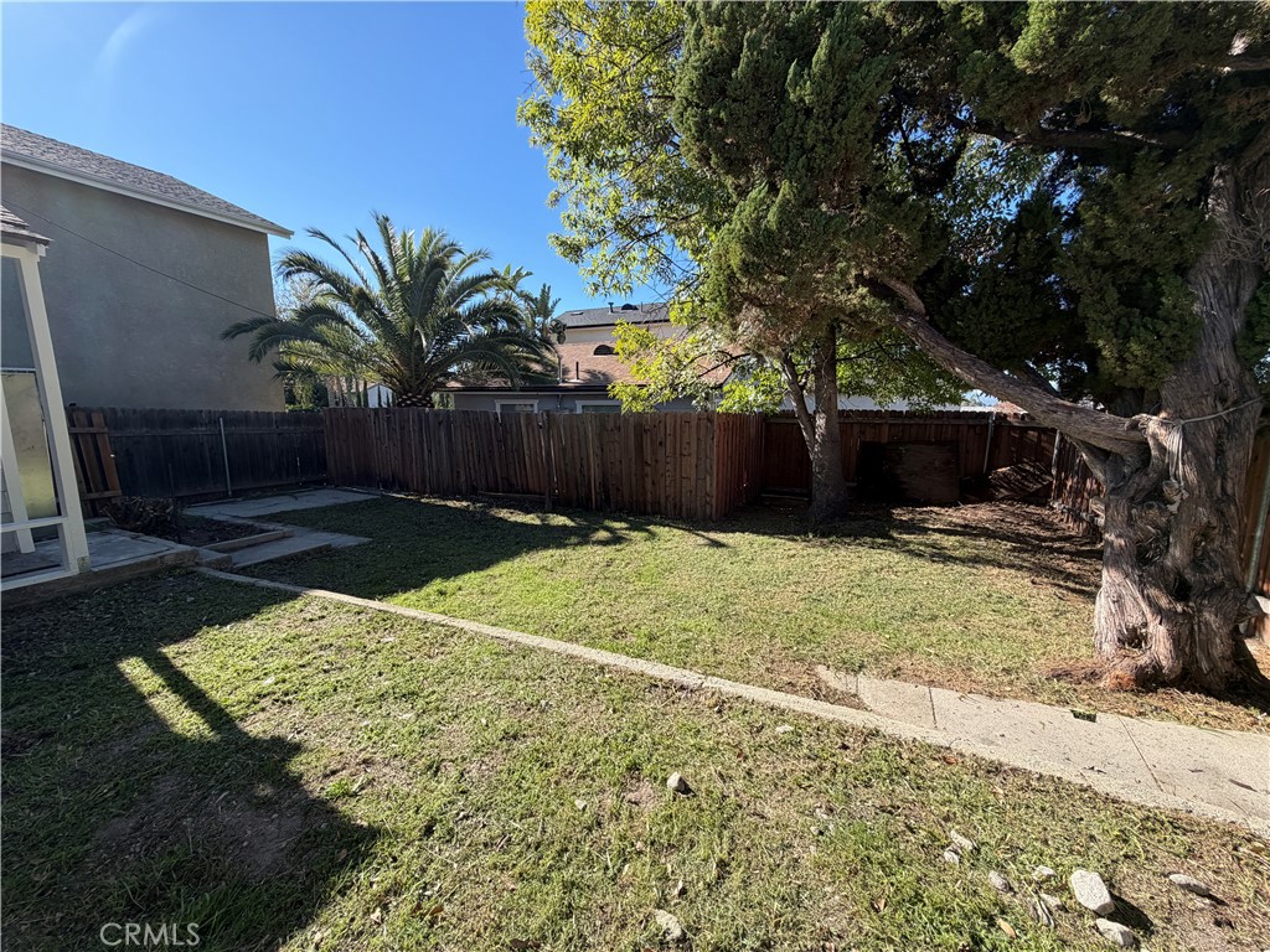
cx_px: 635
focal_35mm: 14
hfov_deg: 102.1
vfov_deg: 85.7
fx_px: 514
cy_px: 476
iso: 40
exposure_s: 1/751
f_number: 2.2
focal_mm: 2.22
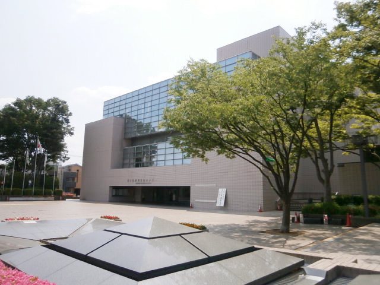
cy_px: 142
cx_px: 190
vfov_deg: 53.1
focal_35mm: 26
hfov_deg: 67.3
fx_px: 285
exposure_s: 1/1600
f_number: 2.8
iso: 80
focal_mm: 4.7
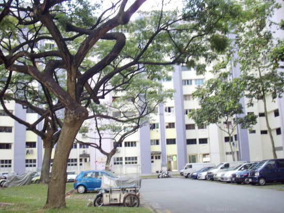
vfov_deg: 38.6
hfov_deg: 50.2
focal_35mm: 37
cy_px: 106
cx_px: 142
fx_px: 303
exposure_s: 1/50
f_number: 5.6
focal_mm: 6.2
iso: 80
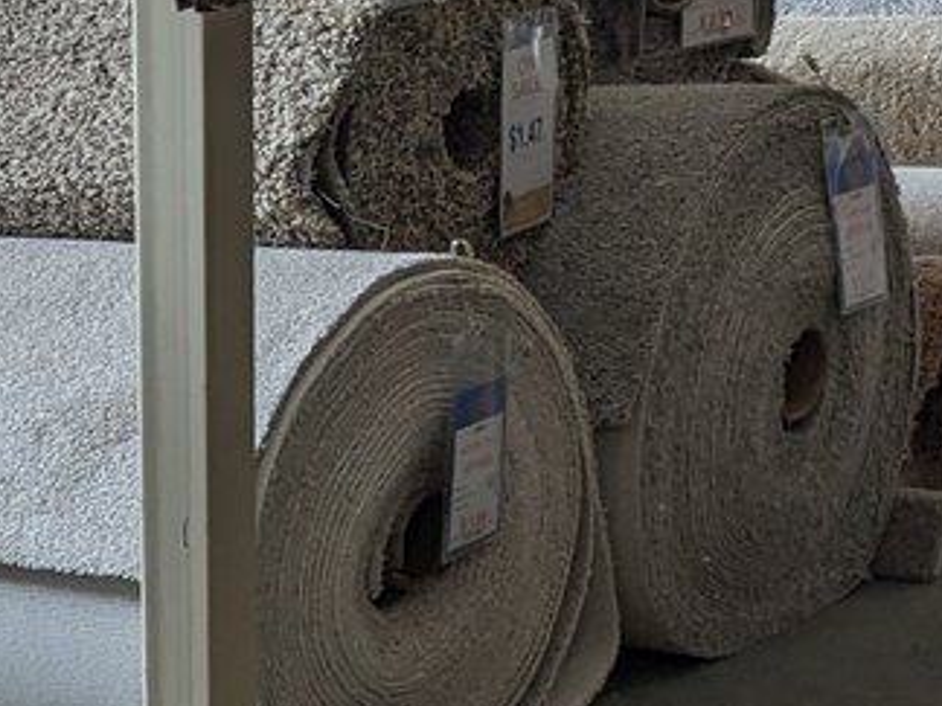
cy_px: 841
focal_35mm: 126
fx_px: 3429
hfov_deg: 13.9
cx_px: -752
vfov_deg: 11.5
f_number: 1.73
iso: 51
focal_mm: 4.38
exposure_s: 1/120
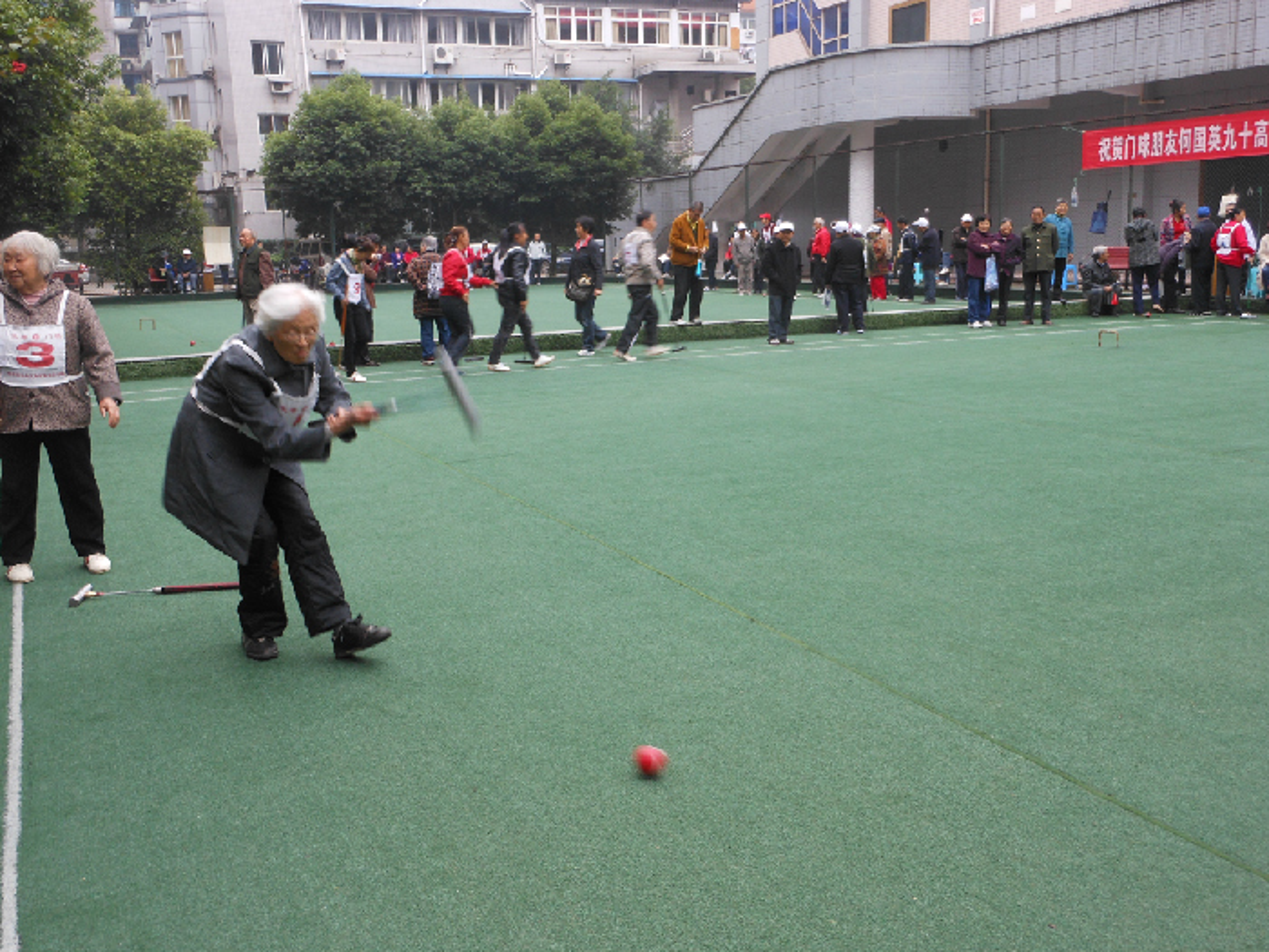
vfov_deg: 42.9
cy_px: 476
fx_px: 1210
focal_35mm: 33
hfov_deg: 55.4
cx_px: 634
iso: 80
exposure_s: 1/40
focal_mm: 5.9
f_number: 4
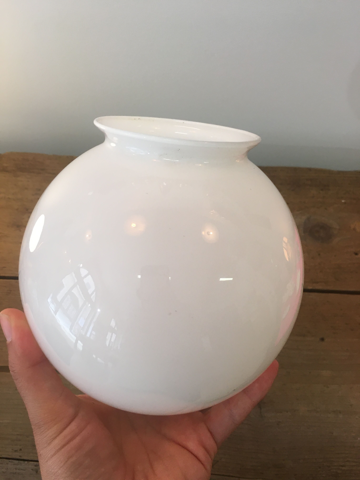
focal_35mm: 29
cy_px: 240
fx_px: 402
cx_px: 180
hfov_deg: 48.2
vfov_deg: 61.7
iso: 50
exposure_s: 1/33
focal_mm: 4.15
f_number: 2.2
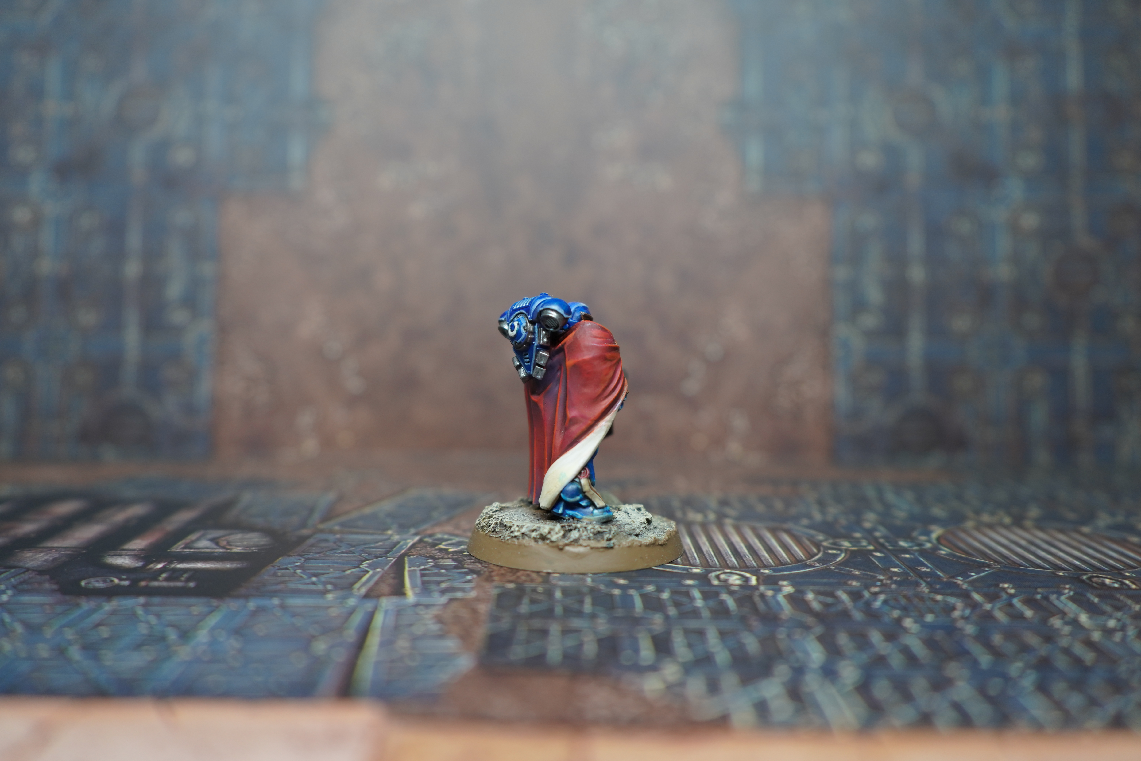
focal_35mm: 34
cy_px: 380
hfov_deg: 55.8
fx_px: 1078
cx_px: 570
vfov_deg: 38.9
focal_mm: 34
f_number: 4
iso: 800
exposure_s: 1/160
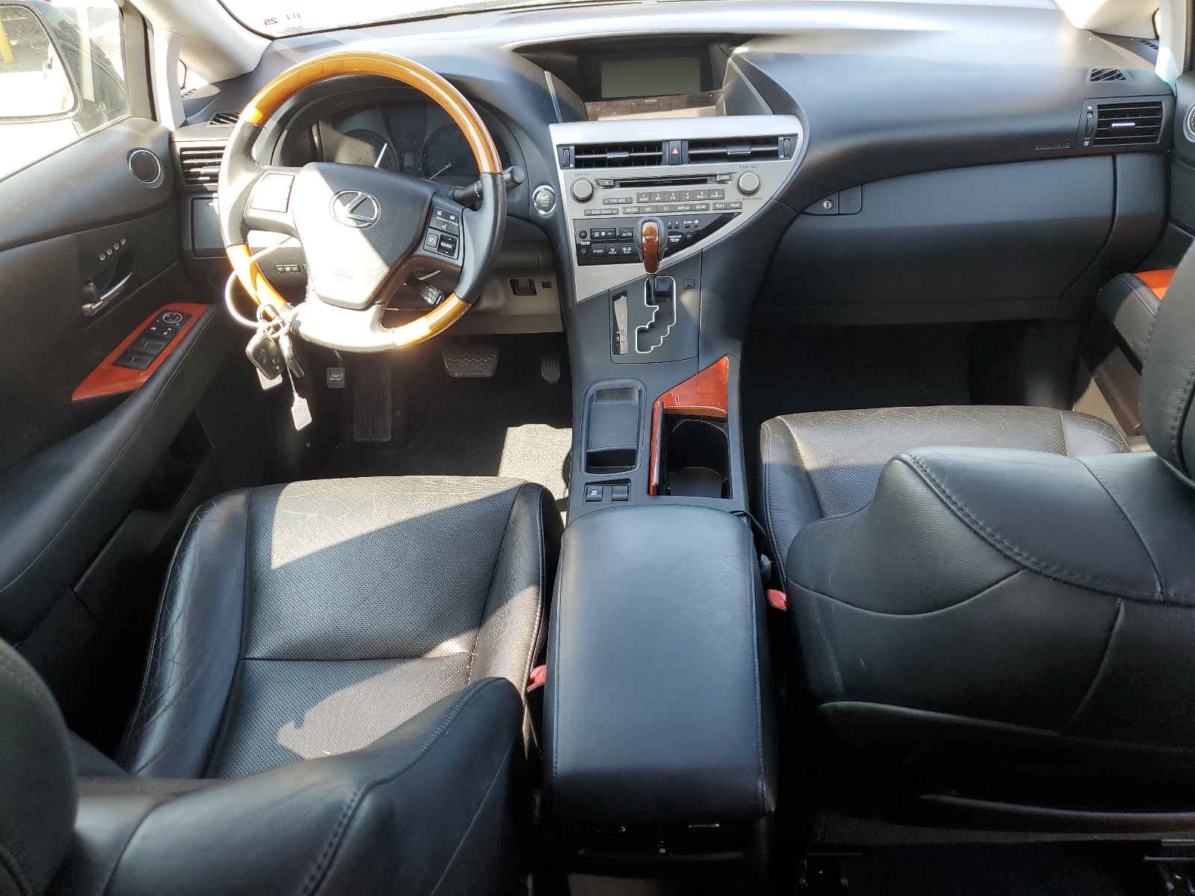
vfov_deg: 53.1
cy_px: 448
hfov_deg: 67.3
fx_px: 898
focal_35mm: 26
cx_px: 598
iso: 50
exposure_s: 1/120
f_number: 1.5
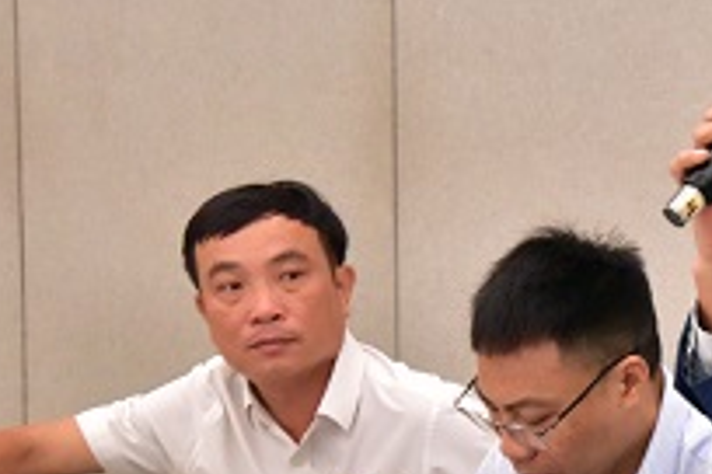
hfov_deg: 13.1
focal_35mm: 153
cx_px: 824
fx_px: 3026
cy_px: 272
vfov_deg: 9.0
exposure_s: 1/60
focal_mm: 52
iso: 6400
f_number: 10
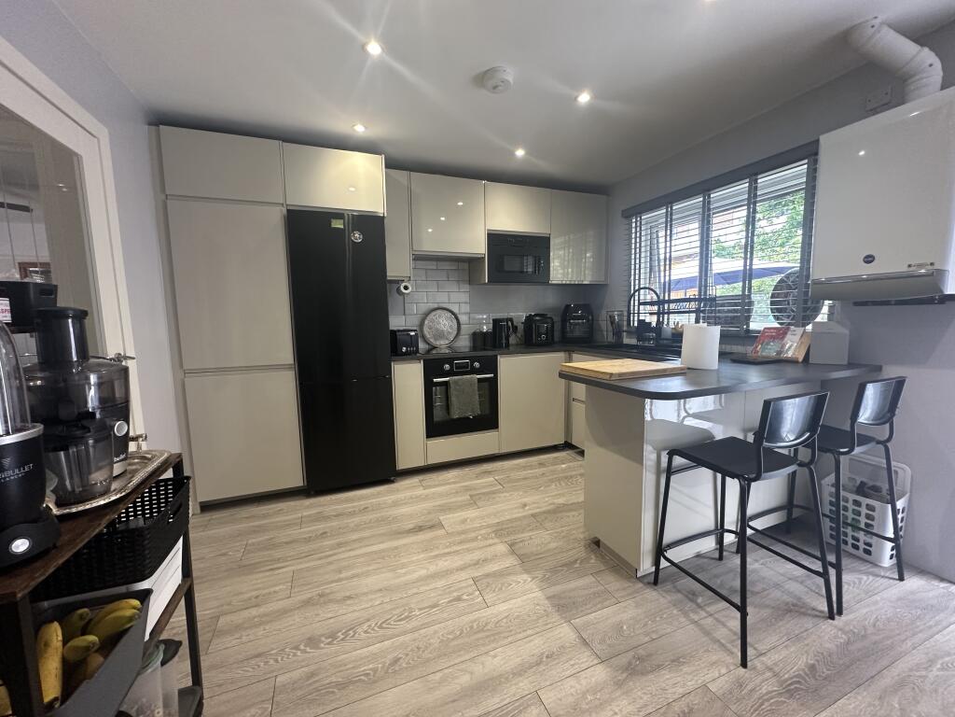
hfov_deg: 102.1
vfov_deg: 85.7
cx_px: 478
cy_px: 358
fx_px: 386
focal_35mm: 14
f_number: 2.2
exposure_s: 1/100
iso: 200
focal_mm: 2.22
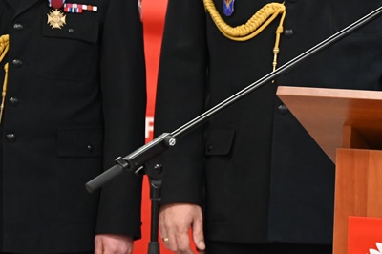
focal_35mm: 500
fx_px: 5301
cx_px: 414
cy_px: 85
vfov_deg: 2.7
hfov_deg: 4.1
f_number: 6.3
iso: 7200
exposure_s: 1/125
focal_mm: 200
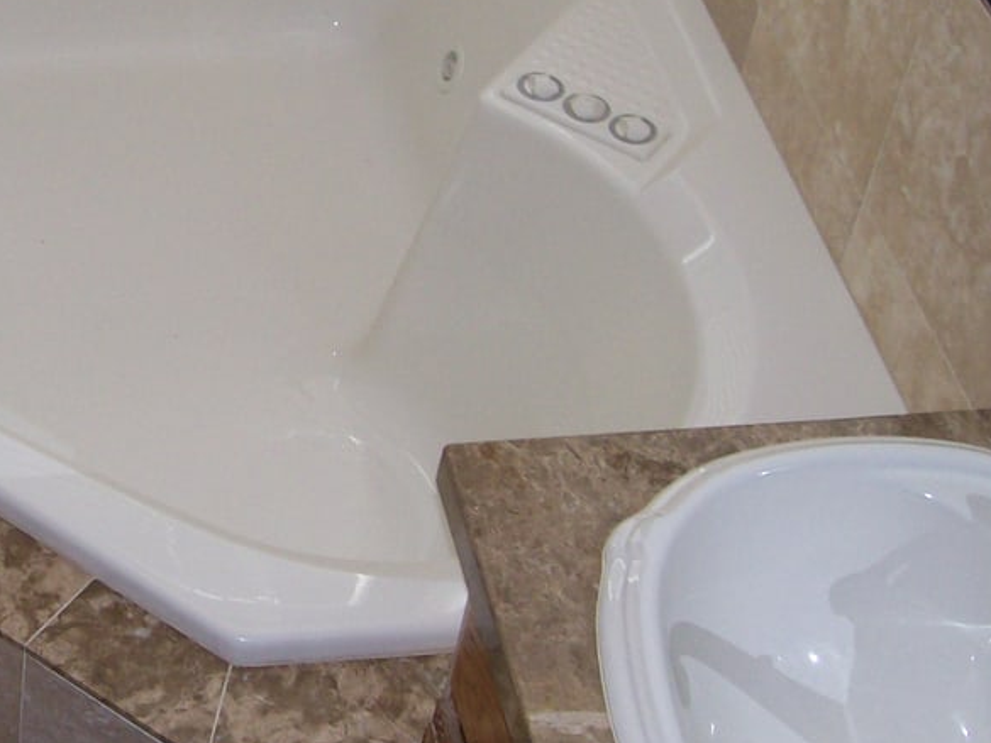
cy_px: 256
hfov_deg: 23.1
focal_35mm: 82
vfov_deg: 18.0
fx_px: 2348
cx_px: 62
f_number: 2.7
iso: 80
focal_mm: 6
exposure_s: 1/64
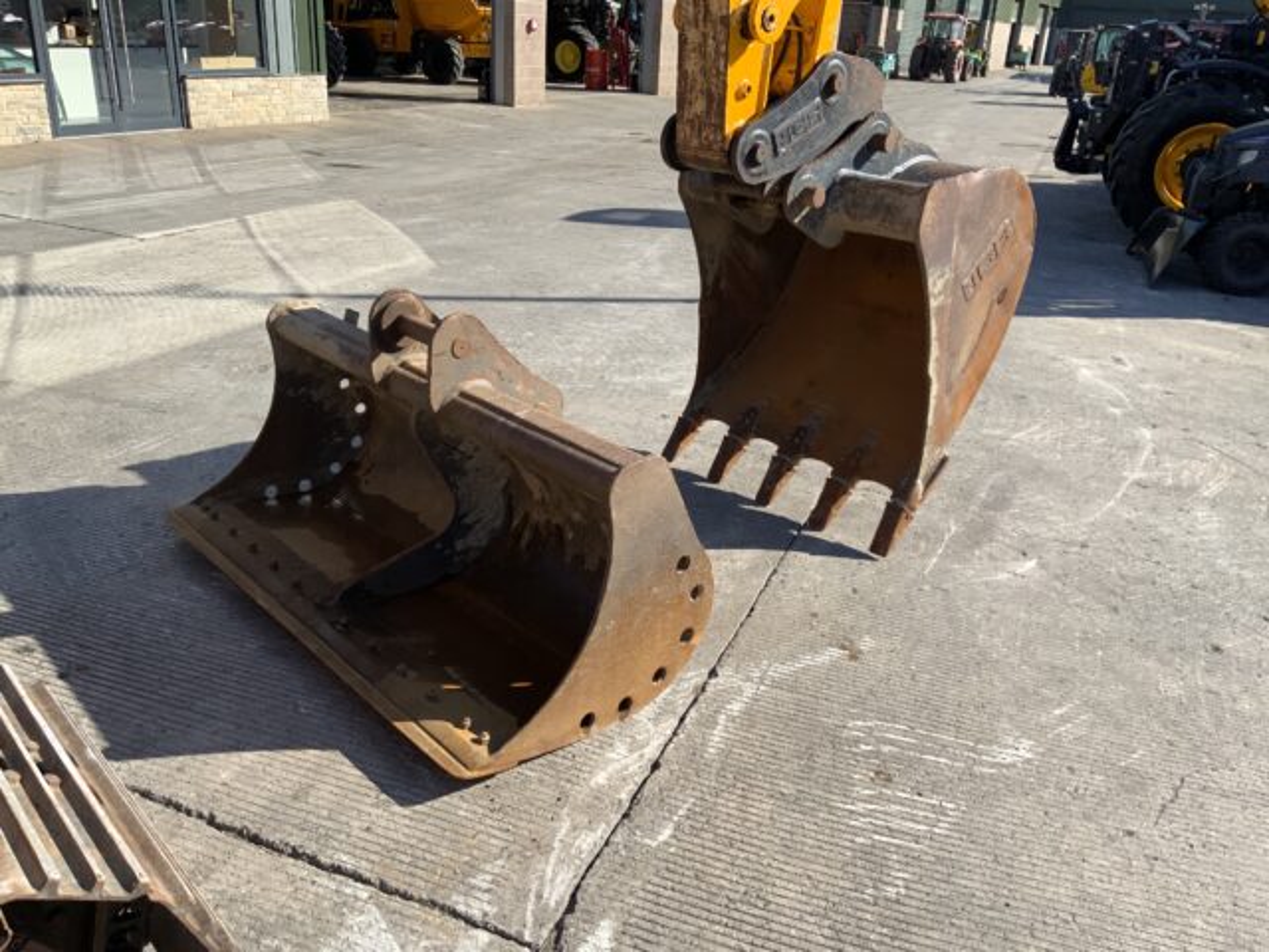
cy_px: 476
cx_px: 634
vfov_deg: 48.2
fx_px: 1063
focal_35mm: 29
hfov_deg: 61.7
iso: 16
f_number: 1.8
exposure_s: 1/1195
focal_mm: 3
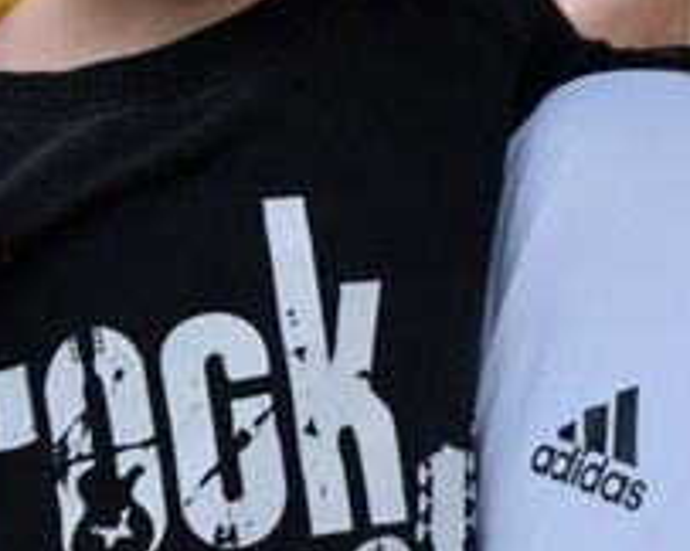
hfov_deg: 6.9
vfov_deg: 5.5
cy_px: 139
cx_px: 673
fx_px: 5735
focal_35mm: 281
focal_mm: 45
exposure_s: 1/100
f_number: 4.8
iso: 900
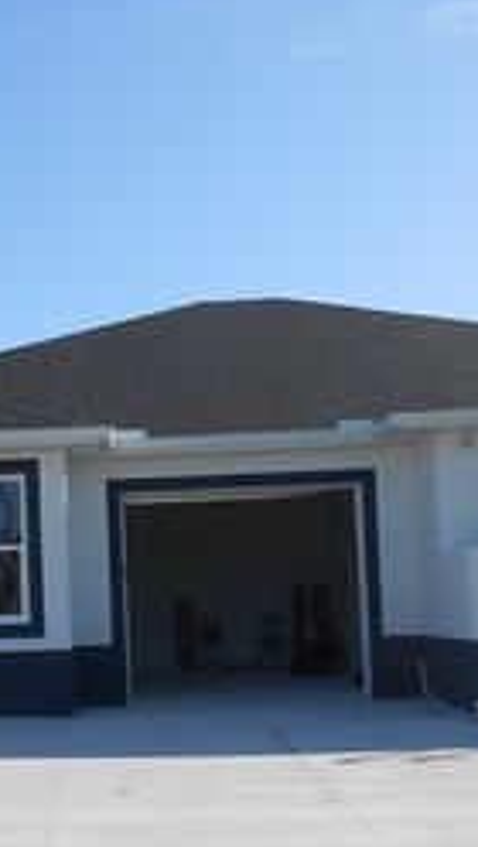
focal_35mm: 57
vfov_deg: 36.3
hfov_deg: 20.4
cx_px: -3
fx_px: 1281
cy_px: 541
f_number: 3.5
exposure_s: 1/800
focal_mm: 4.6
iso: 80
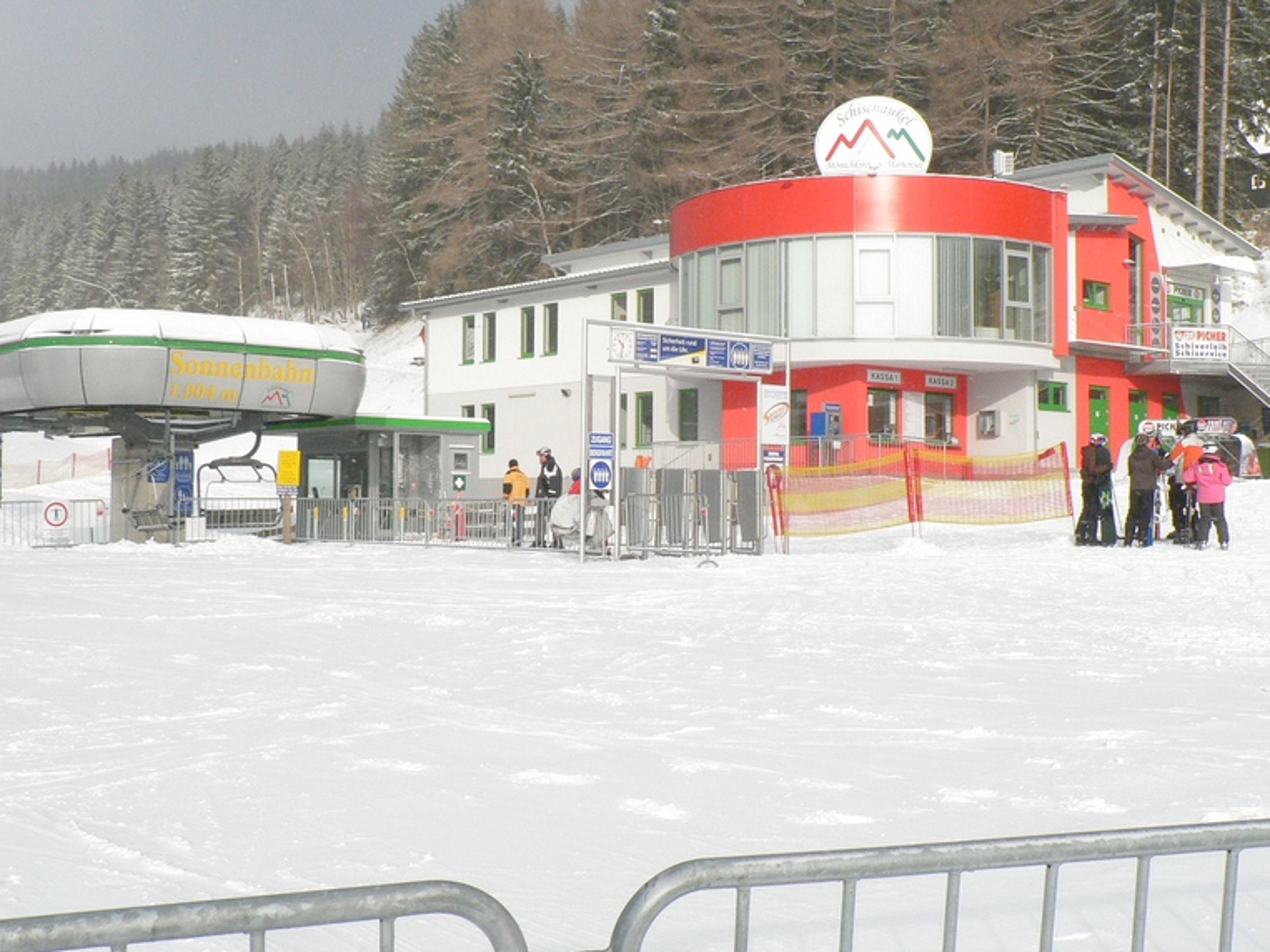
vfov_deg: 33.6
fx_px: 1577
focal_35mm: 43
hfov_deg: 43.9
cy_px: 479
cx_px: 644
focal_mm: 6.8
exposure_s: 1/500
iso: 200
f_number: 8
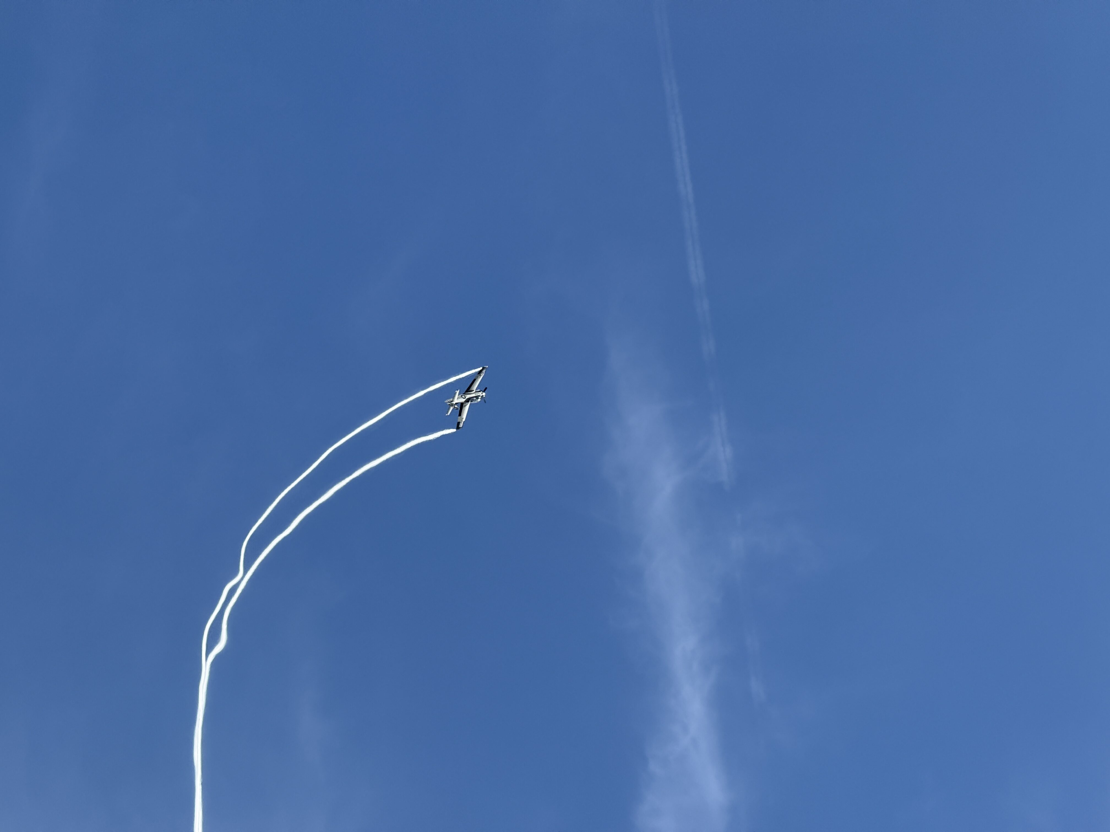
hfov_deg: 16.4
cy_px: 416
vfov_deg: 12.3
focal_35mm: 120
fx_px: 3848
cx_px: 555
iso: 64
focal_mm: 15.66
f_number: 2.8
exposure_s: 1/1342
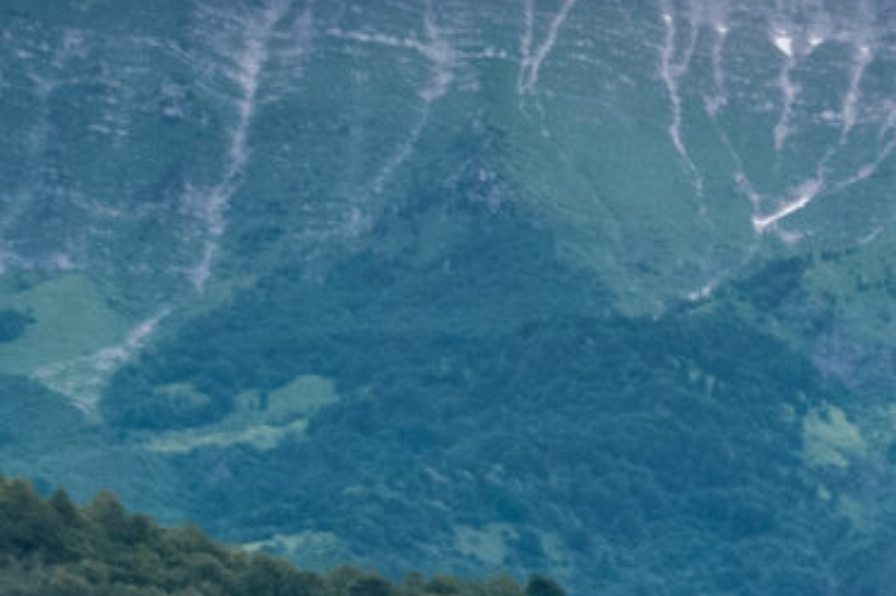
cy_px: 1328
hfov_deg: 10.1
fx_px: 3755
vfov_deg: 8.4
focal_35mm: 151
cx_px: 2671
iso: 100
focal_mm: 8.38
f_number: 2.8
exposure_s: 1/160
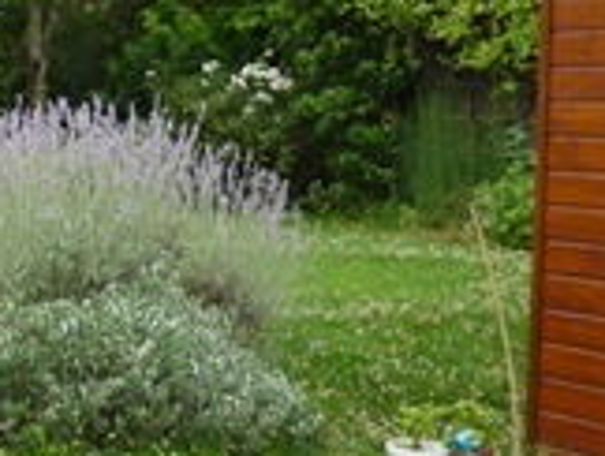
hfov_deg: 20.1
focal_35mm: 91
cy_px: 209
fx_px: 1593
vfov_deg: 16.3
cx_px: -138
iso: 100
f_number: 2.8
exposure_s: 1/400
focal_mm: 5.5
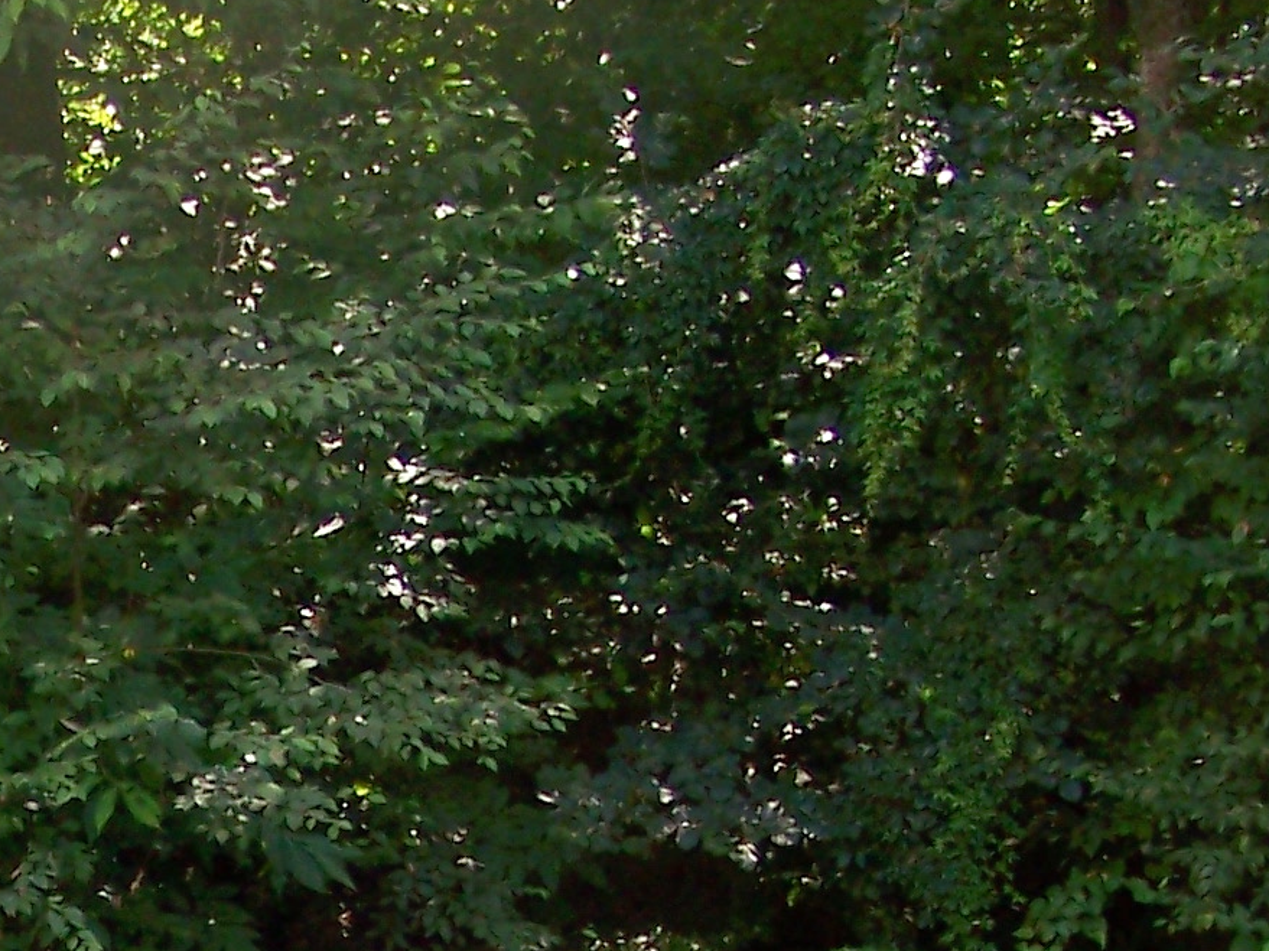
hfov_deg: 14.0
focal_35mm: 137
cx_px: -254
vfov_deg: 10.5
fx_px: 5022
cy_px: 1346
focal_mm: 5.85
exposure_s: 1/200
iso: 64
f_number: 2.8
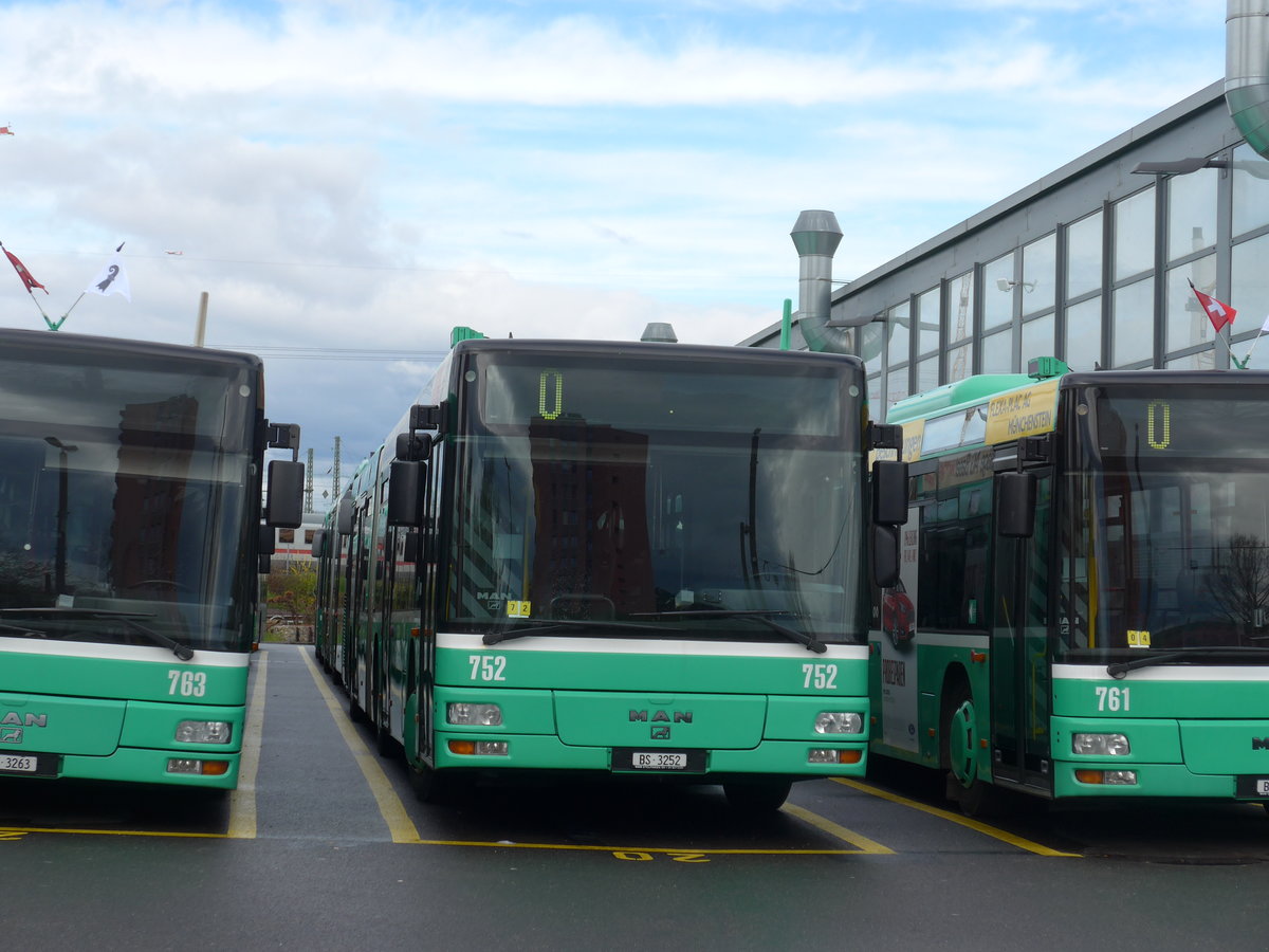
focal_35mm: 80
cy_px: 476
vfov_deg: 18.4
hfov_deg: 24.4
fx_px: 2933
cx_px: 634
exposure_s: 1/400
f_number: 4.4
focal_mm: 16
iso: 80
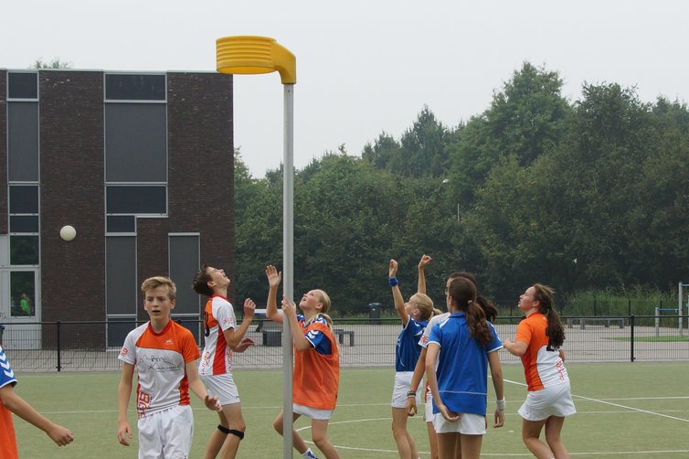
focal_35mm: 53
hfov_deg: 37.5
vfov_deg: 25.5
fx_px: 1014
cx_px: 293
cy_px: 272
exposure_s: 1/640
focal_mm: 26
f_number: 6.3
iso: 320
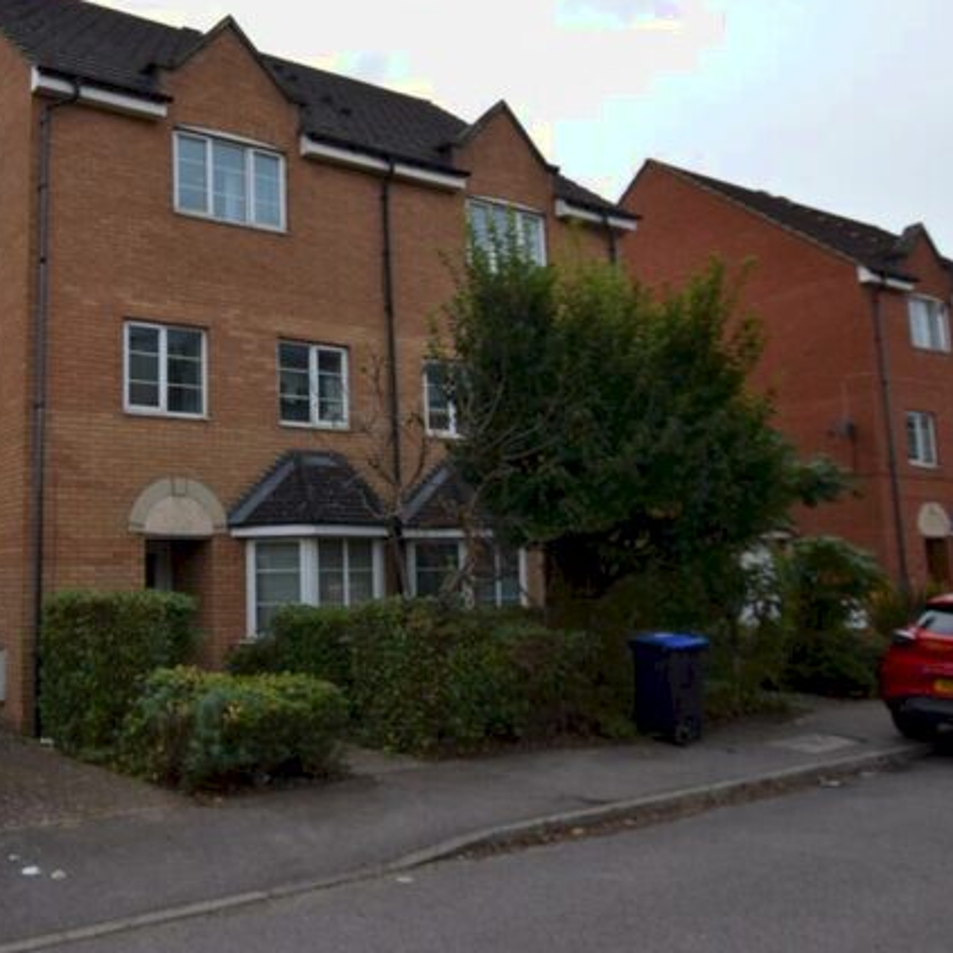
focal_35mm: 32
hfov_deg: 49.4
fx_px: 988
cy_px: 432
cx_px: 235
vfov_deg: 51.4
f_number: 9
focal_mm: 15
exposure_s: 1/320
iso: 200
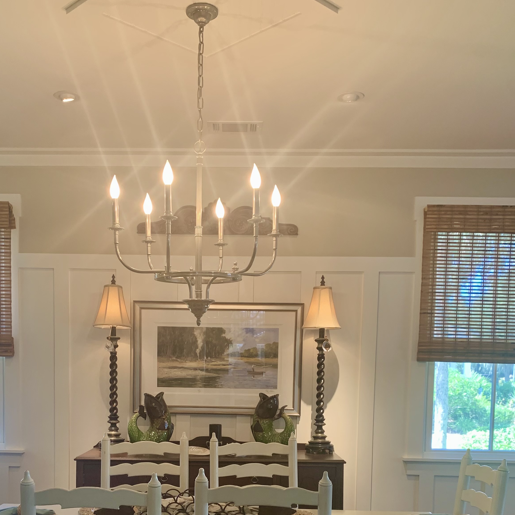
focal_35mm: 40
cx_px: 225
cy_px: 419
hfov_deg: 41.8
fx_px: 673
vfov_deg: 40.0
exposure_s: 1/60
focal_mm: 4.25
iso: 80
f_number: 1.8
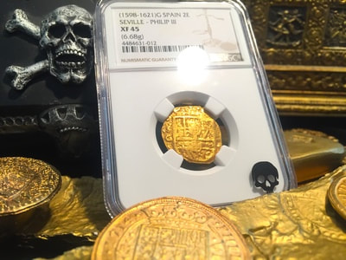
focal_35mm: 29
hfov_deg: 61.7
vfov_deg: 48.2
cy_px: 130
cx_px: 173
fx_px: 290
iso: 32
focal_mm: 4.15
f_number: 2.2
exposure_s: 1/30
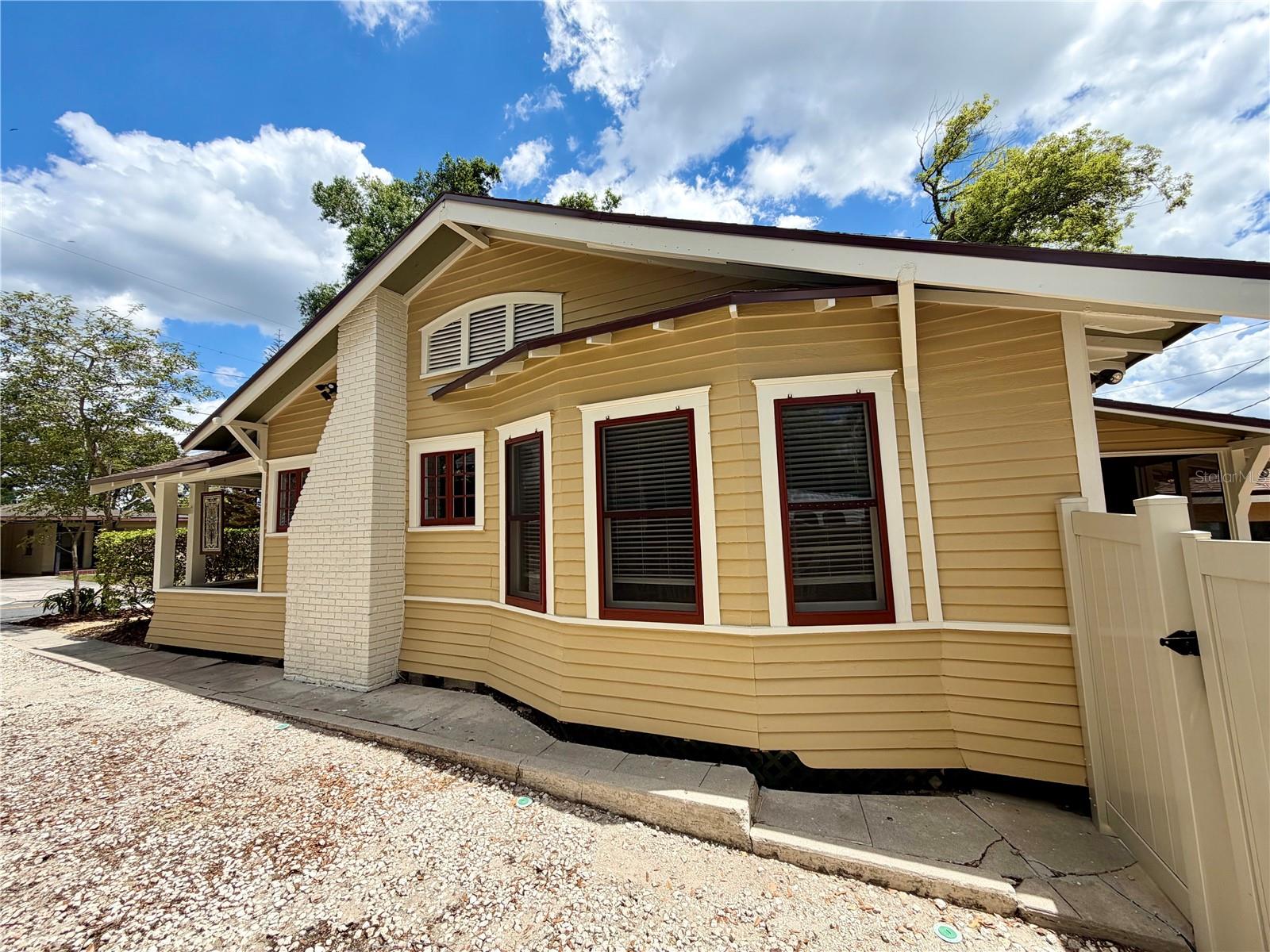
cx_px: 635
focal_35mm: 14
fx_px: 514
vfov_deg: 85.7
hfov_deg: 102.1
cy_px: 476
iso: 20
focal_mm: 2.22
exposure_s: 1/853
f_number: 2.2
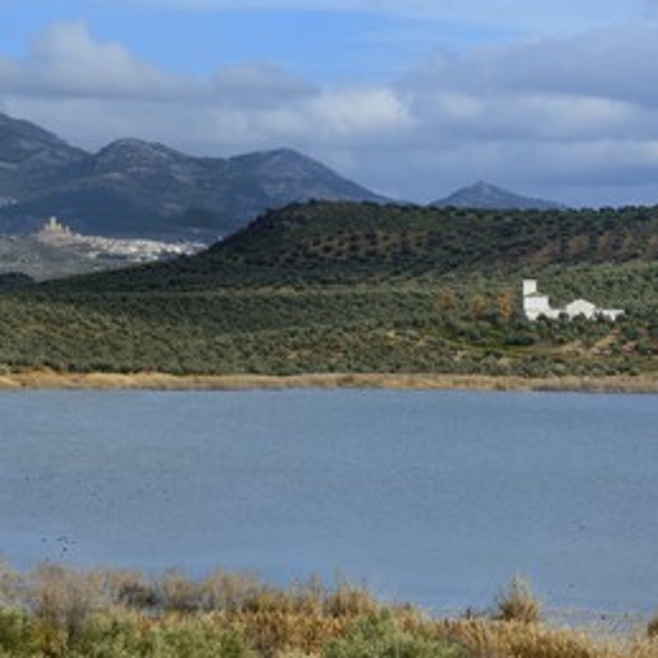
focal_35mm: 186
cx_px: 188
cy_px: 307
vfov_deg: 9.4
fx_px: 4000
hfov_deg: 9.4
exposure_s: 1/400
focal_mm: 135
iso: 400
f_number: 13
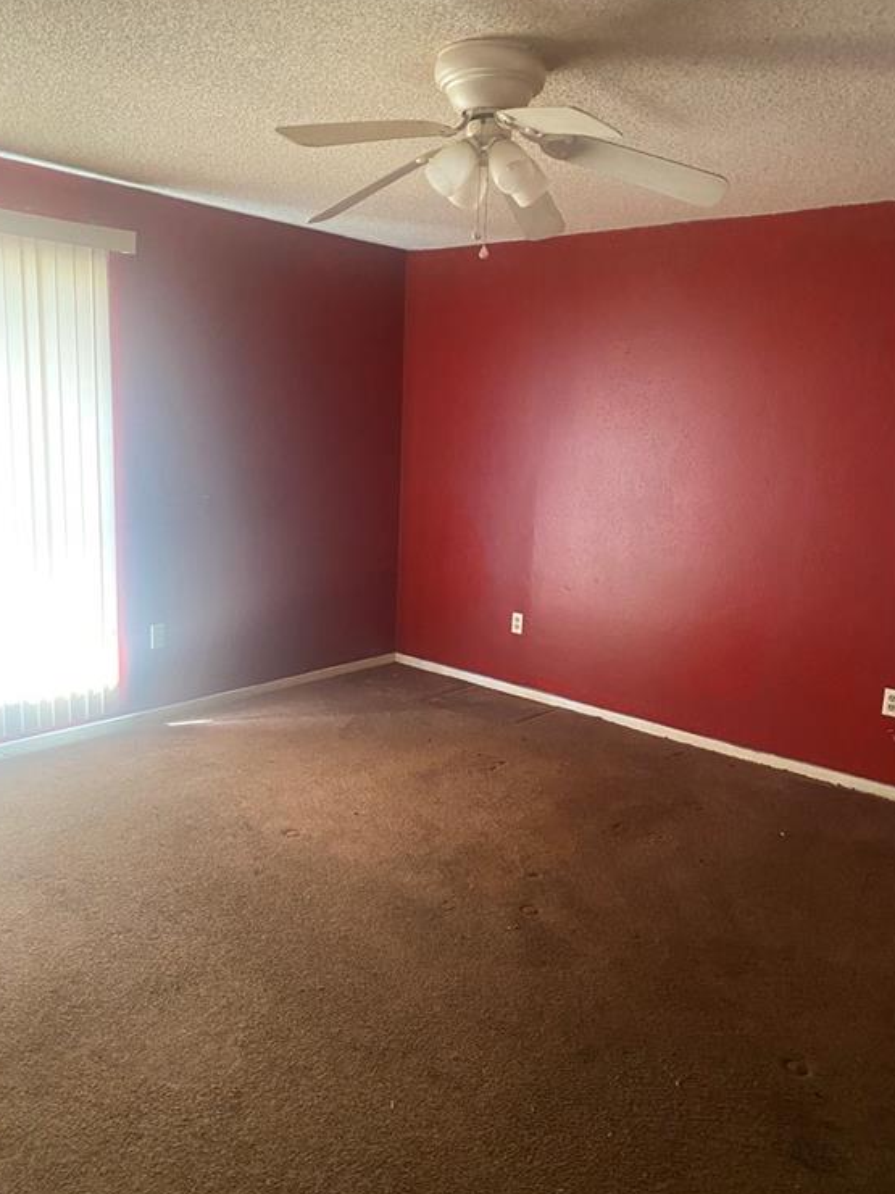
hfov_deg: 51.4
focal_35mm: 27
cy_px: 597
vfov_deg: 65.3
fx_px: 931
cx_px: 442
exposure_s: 1/58
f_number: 1.8
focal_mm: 4.25
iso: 500
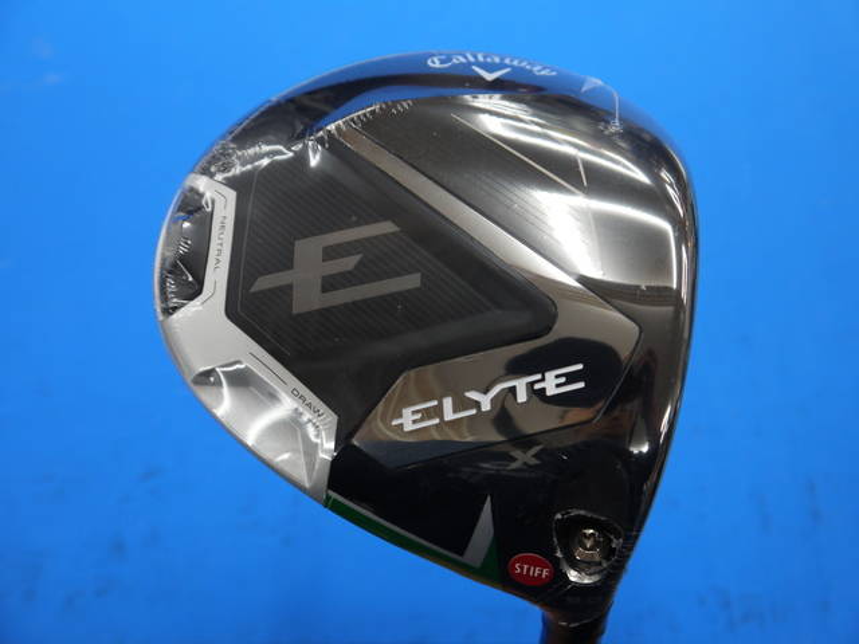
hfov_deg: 39.7
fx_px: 1191
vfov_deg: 30.3
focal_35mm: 48
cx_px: 430
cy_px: 322
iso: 400
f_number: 4.5
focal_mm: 24
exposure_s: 1/125
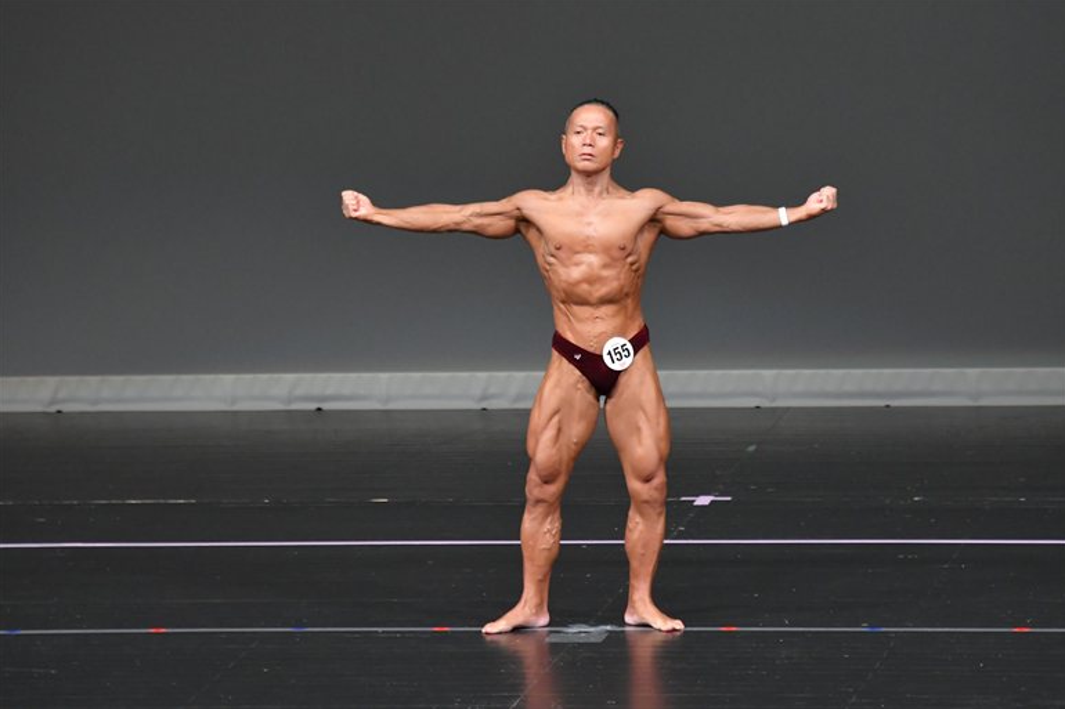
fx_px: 9375
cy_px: 354
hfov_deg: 6.5
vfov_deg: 4.3
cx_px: 535
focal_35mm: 317
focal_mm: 210
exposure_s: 1/400
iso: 4000
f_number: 5.6
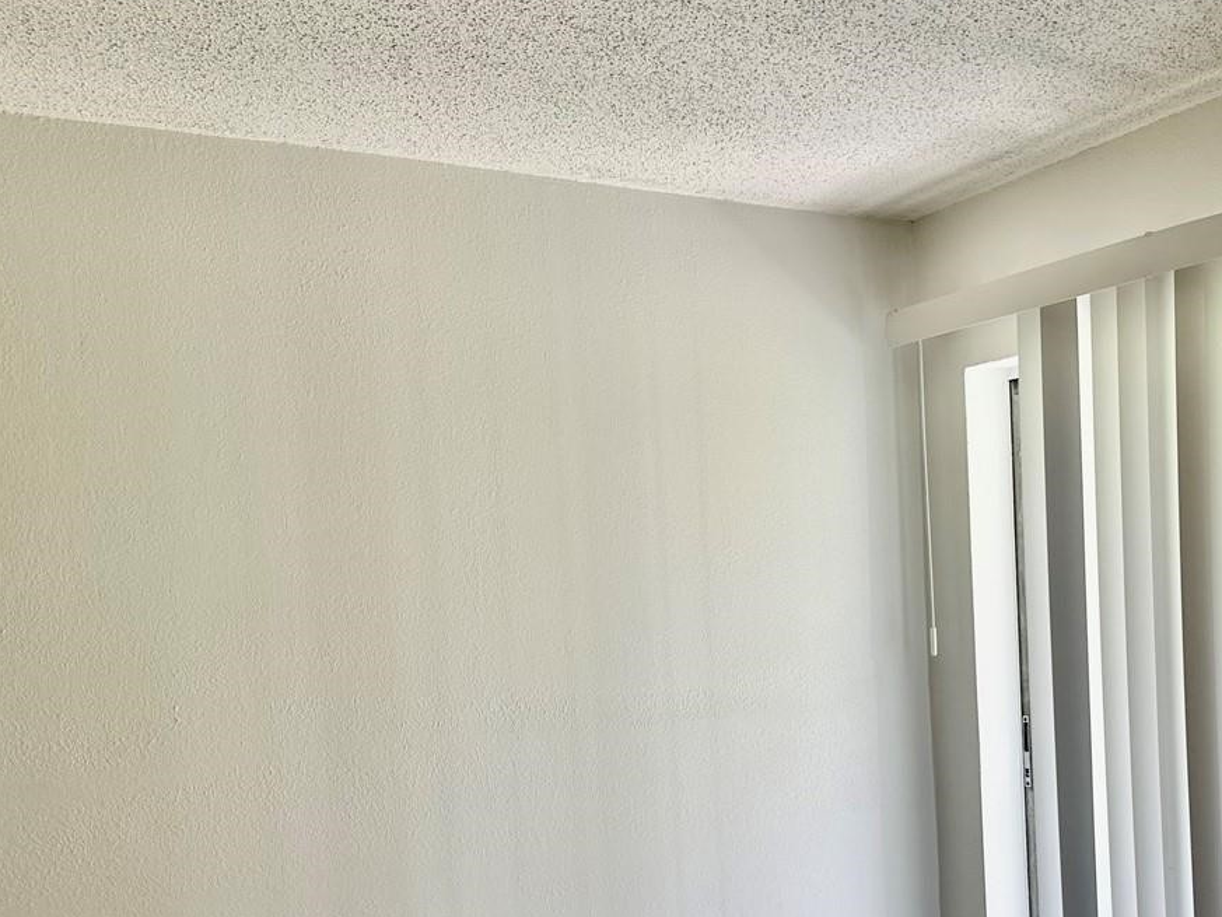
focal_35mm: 44
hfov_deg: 42.3
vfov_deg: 32.4
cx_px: 822
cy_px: 664
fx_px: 1553
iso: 64
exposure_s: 1/120
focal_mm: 6.86
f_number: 1.78
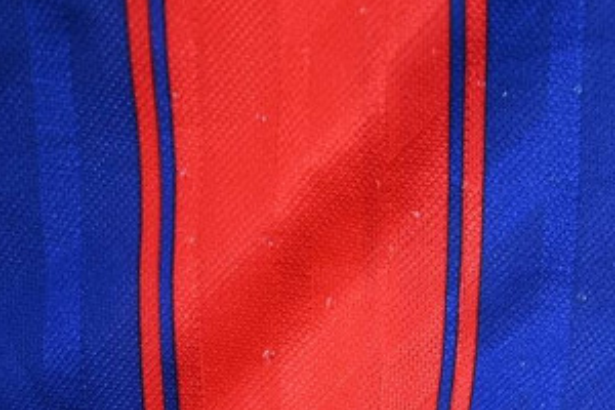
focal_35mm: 80
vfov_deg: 16.3
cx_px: 688
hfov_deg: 23.7
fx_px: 1367
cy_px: 496
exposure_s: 1/125
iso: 200
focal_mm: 24
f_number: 4.8
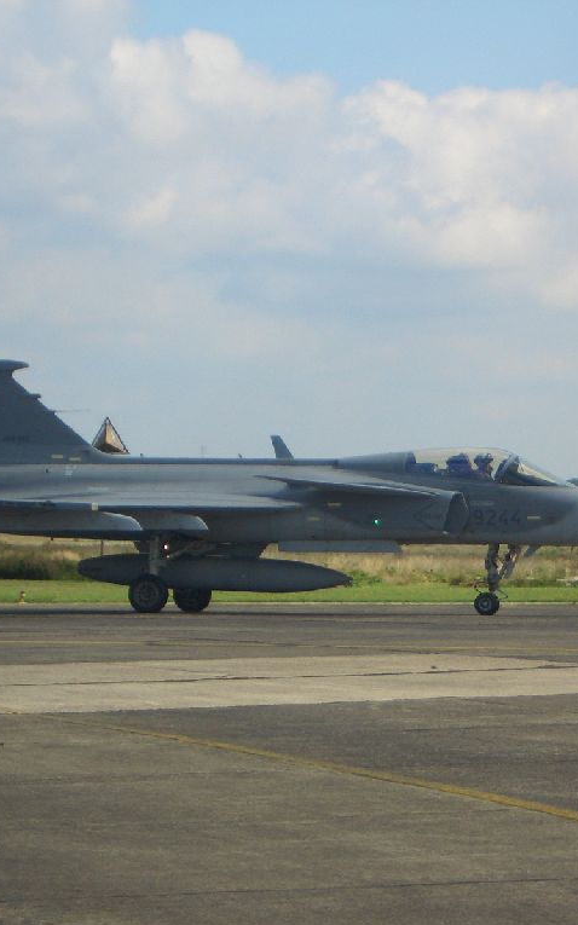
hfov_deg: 8.8
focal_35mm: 149
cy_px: 463
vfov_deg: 14.0
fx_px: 3756
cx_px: 295
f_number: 4.8
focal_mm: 17.4
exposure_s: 1/400
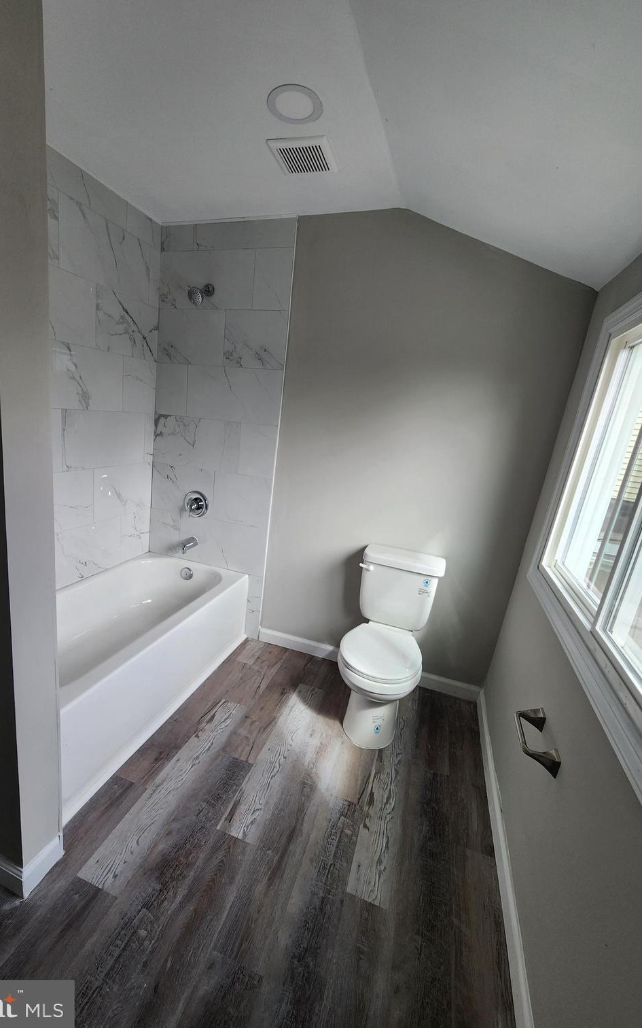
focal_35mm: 14
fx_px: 392
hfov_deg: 78.5
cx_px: 296
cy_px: 513
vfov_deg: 105.3
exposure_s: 1/154
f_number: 2.2
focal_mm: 2.2
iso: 50
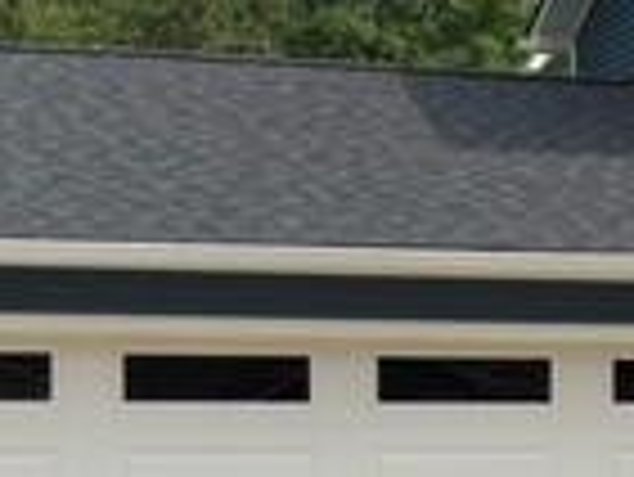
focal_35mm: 127
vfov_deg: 11.6
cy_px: 459
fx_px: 2328
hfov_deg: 14.8
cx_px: 850
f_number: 1.8
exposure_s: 1/1548
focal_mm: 3.99
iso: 20
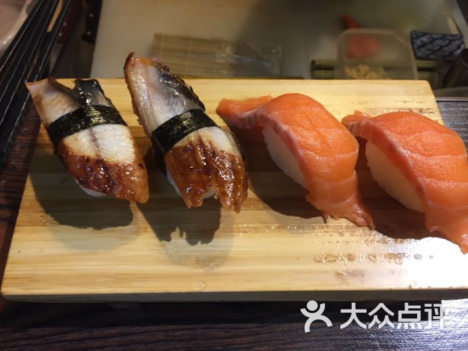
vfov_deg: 48.2
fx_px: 392
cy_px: 176
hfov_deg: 61.7
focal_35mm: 29
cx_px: 234
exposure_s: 1/33
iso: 125
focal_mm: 4.15
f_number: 2.2
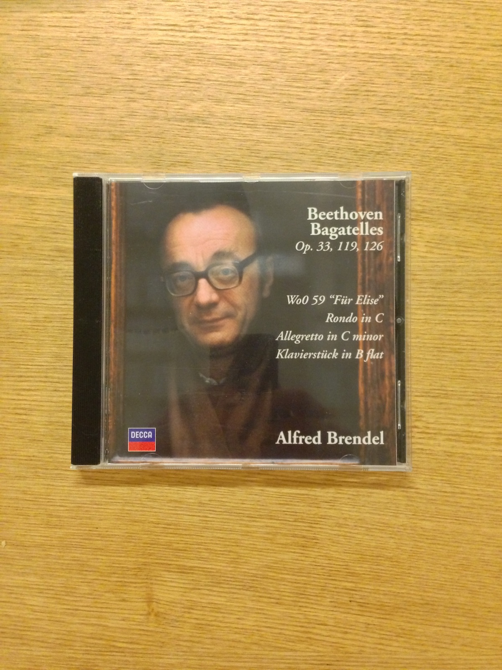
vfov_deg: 55.4
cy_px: 335
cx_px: 251
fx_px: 638
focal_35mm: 33
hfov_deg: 42.9
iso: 640
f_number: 2.4
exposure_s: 1/15
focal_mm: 4.13
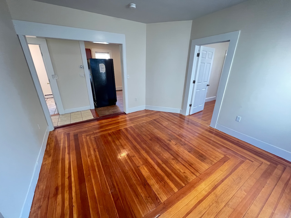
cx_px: 146
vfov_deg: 89.9
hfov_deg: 106.2
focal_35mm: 13
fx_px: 109
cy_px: 109
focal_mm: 1.57
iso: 640
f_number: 1.8
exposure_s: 1/60
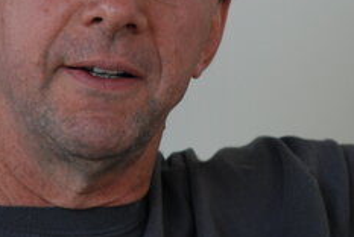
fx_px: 5468
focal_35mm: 555
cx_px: 185
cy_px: 0
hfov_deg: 3.7
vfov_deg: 2.5
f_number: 5.6
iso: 400
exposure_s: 1/50
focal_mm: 135
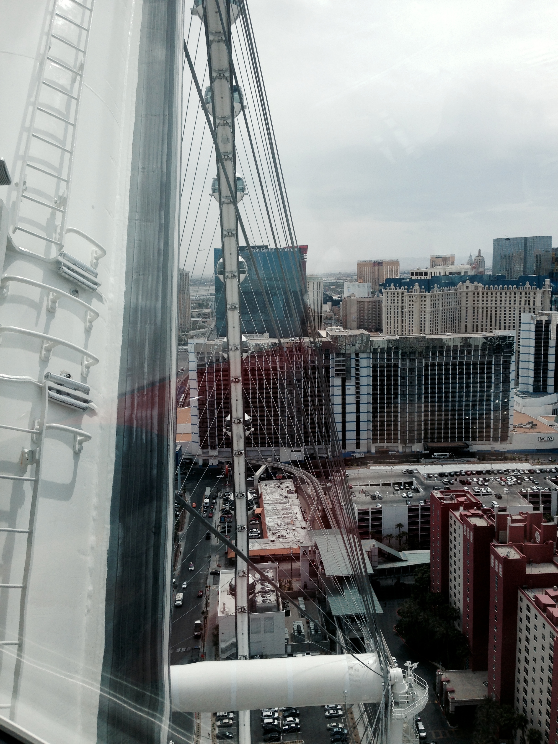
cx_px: 279
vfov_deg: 55.4
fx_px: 709
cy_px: 372
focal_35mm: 33
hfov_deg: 42.9
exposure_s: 1/1323
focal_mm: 4.12
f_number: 2.4
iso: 50
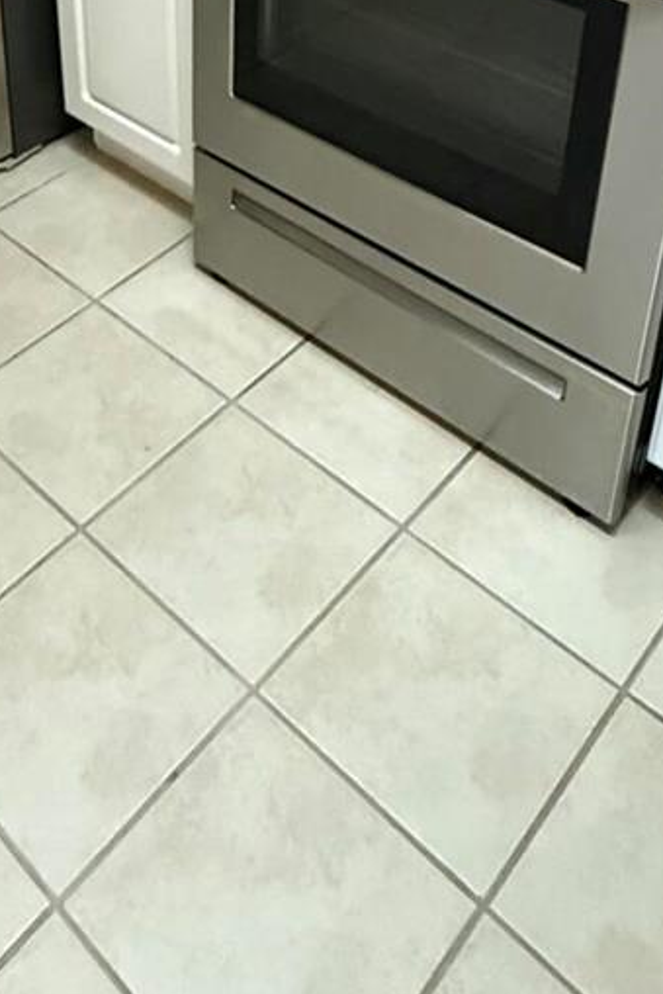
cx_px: 129
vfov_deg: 37.6
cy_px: -86
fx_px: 1215
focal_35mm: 44
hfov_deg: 29.8
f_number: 2.2
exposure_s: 1/60
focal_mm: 2.22
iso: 800
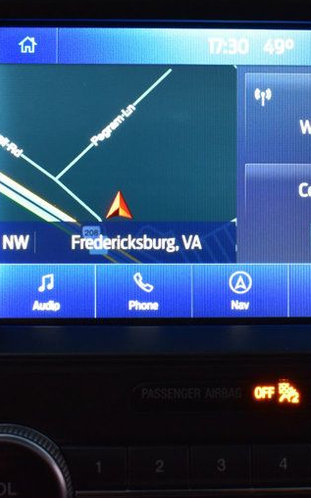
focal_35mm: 74
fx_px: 1005
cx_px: 236
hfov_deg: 17.5
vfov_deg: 27.8
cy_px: 220
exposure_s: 1/15
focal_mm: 24
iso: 1250
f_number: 6.3
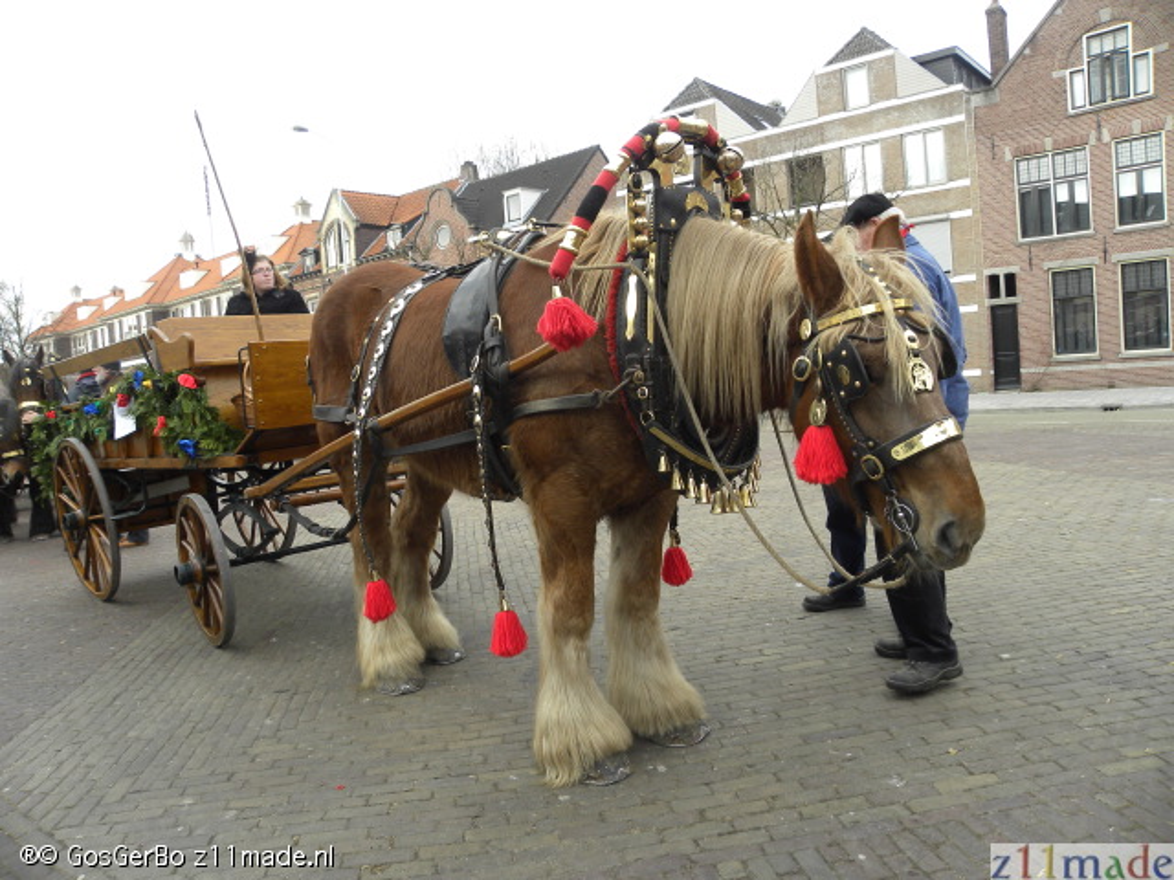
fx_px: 882
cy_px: 440
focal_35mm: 26
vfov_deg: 53.1
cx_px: 587
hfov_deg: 67.3
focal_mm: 4.6
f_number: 3.5
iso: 64
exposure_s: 1/102
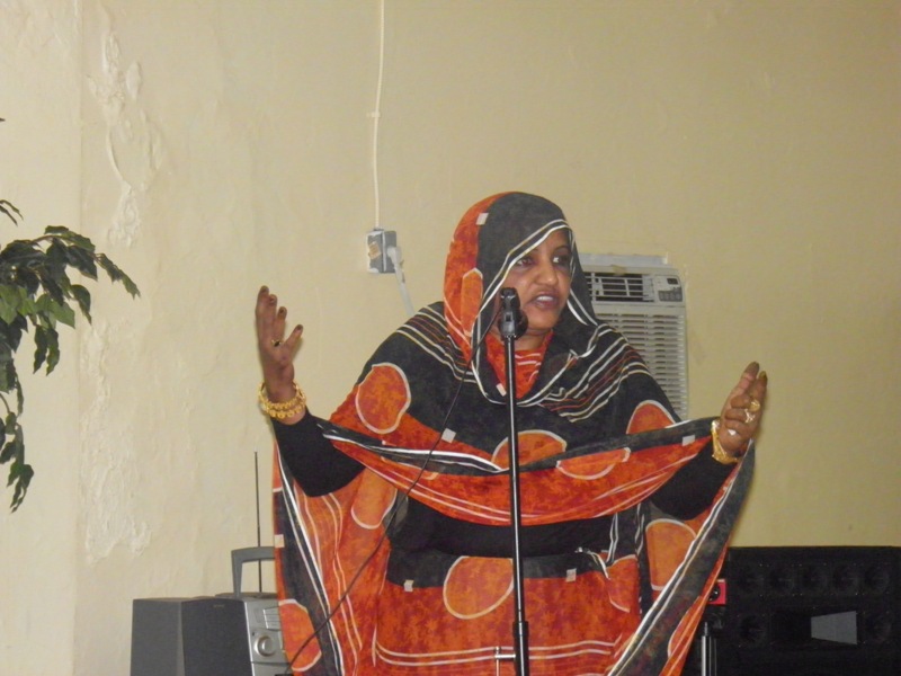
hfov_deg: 15.6
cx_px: 450
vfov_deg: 11.8
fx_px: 3280
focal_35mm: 126
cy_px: 338
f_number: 4
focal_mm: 22.6
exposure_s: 1/125
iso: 500
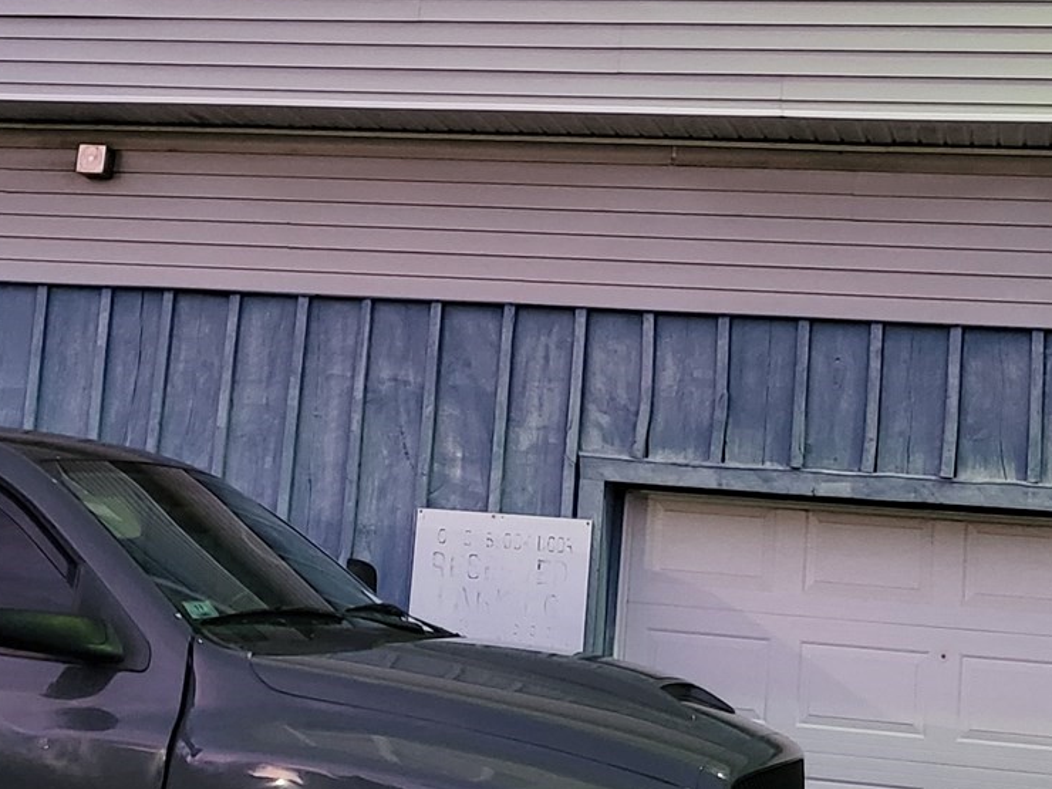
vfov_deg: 20.3
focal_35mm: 72
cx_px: 481
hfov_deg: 27.0
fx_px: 2188
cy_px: 206
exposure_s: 1/24
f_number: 1.8
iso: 640
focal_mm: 4.25
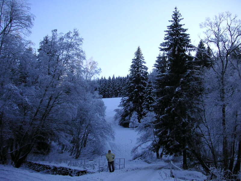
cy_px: 90
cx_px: 120
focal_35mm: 37
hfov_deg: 50.1
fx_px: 258
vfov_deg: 38.7
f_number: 2.8
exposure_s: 1/750
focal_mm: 6.1
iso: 50
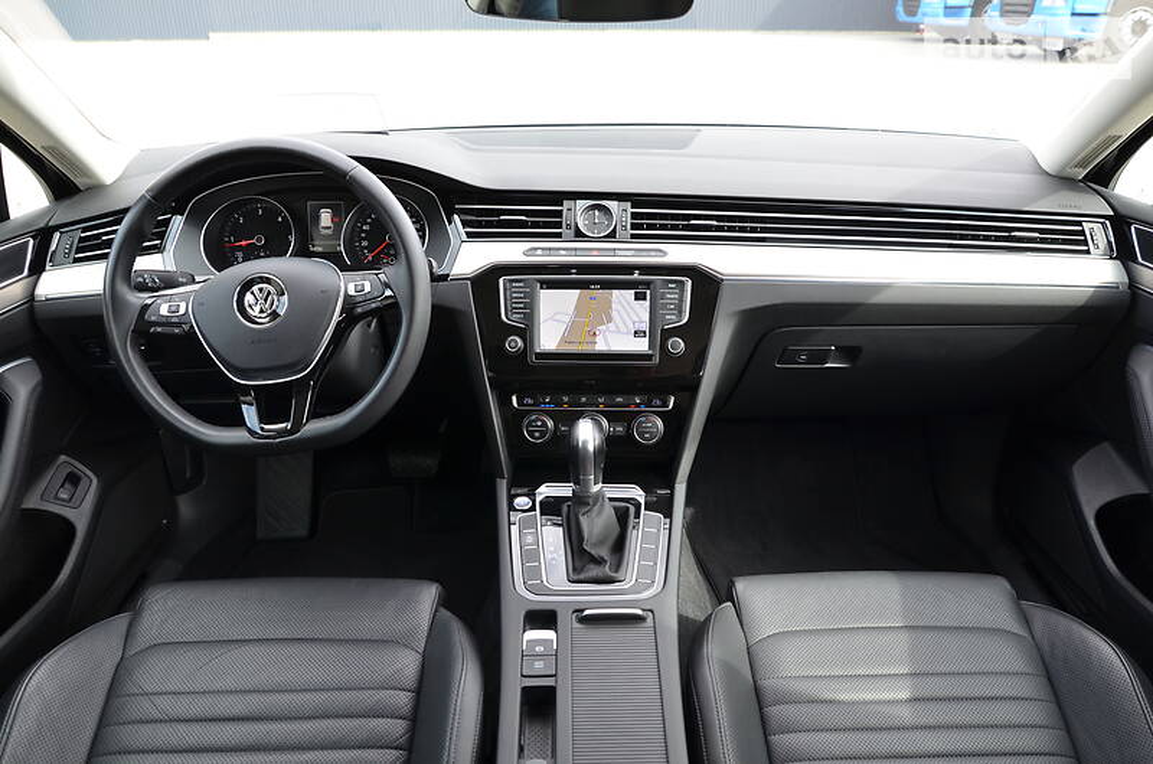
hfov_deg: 67.5
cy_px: 382
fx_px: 863
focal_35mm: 27
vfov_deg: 47.7
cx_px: 576
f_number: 5.6
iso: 400
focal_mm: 18
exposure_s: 1/125
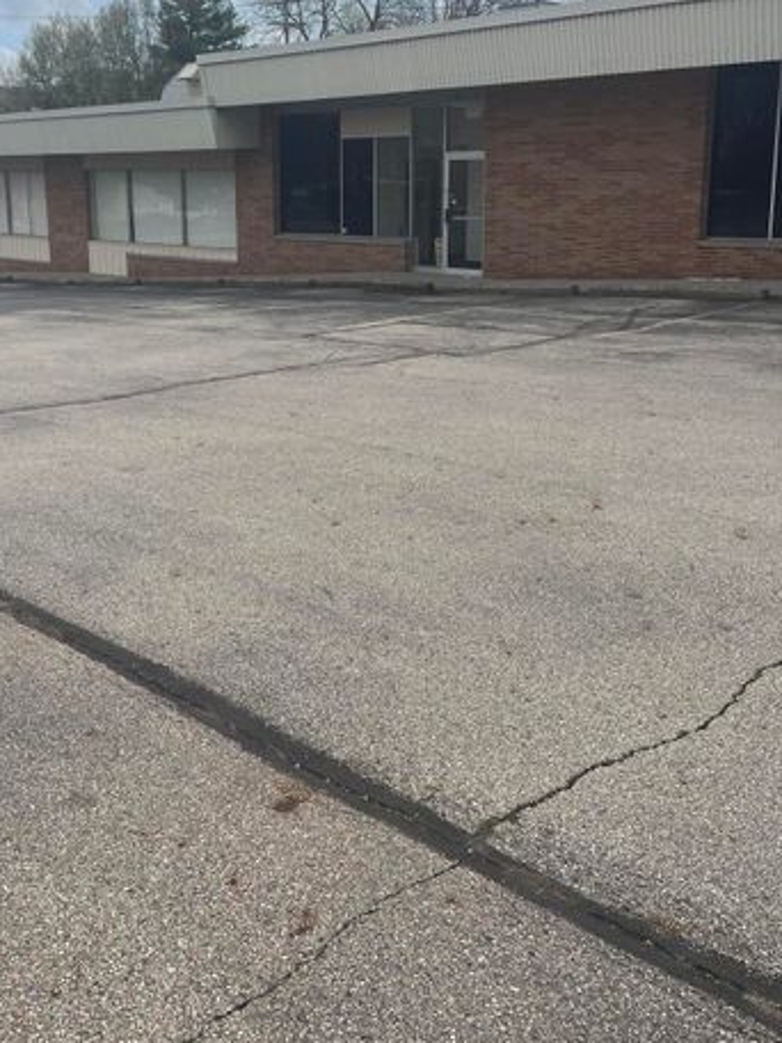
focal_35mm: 38
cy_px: 395
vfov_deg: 48.5
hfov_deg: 37.3
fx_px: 1145
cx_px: 258
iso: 32
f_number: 1.6
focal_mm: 4.2
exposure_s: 1/5291
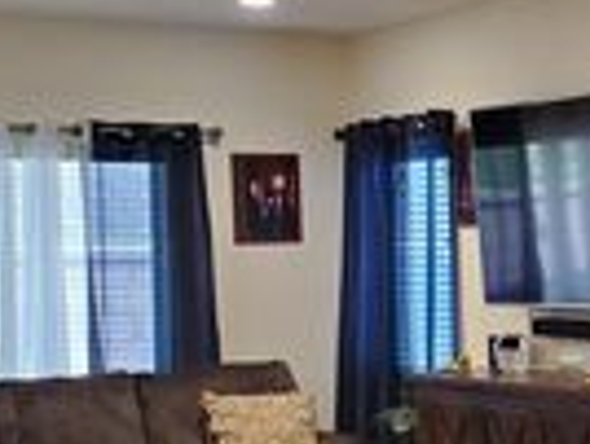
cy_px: 319
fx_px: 1656
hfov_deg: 19.1
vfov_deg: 15.2
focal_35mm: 97
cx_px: 700
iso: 250
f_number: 2.4
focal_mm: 4.3
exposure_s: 1/40
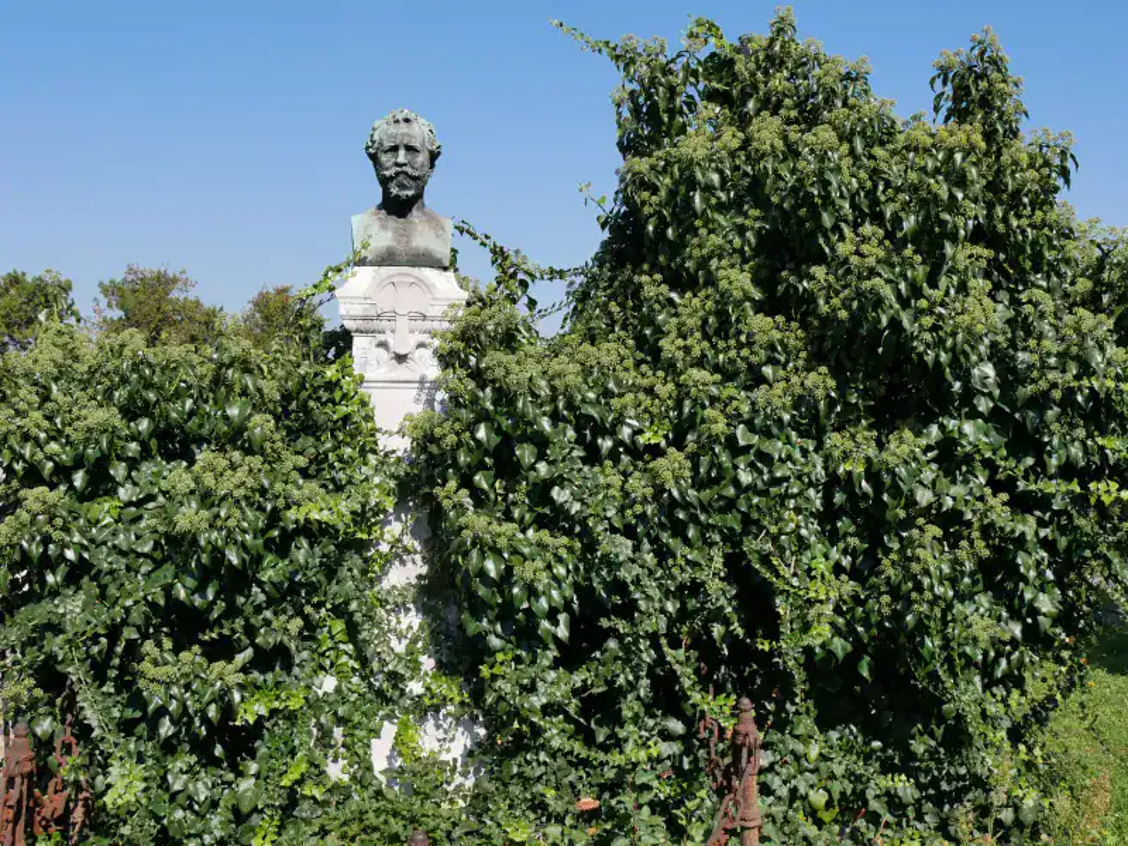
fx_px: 1369
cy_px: 423
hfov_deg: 44.8
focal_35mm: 42
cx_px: 564
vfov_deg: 34.3
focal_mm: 21
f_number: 9
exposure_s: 1/800
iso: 400
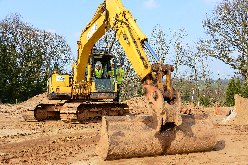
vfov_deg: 37.9
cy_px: 82
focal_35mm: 35
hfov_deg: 54.4
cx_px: 124
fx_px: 241
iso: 125
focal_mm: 35
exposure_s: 1/250
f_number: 8
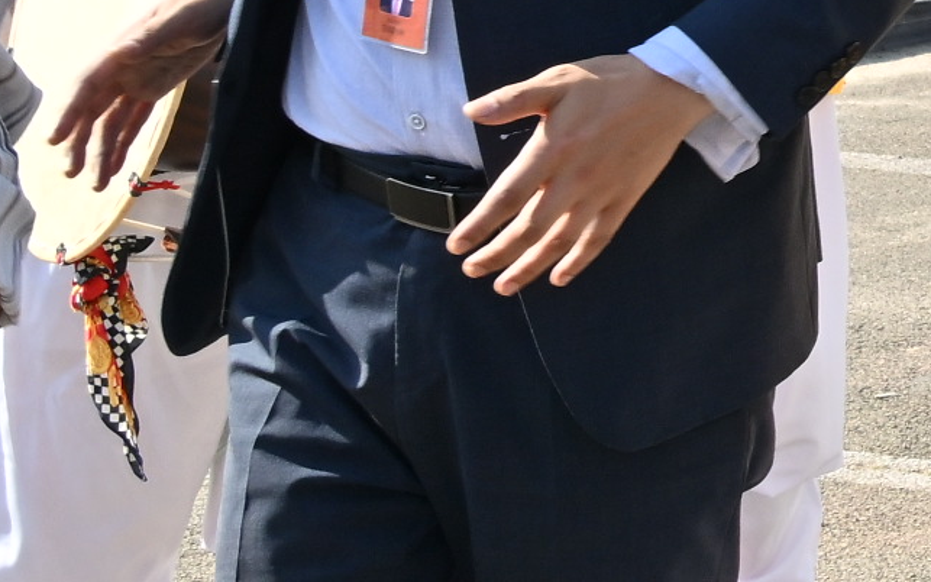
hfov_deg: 11.7
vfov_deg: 8.2
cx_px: 1976
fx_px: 3984
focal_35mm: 157
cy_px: -298
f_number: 11
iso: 320
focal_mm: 24
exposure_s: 1/250
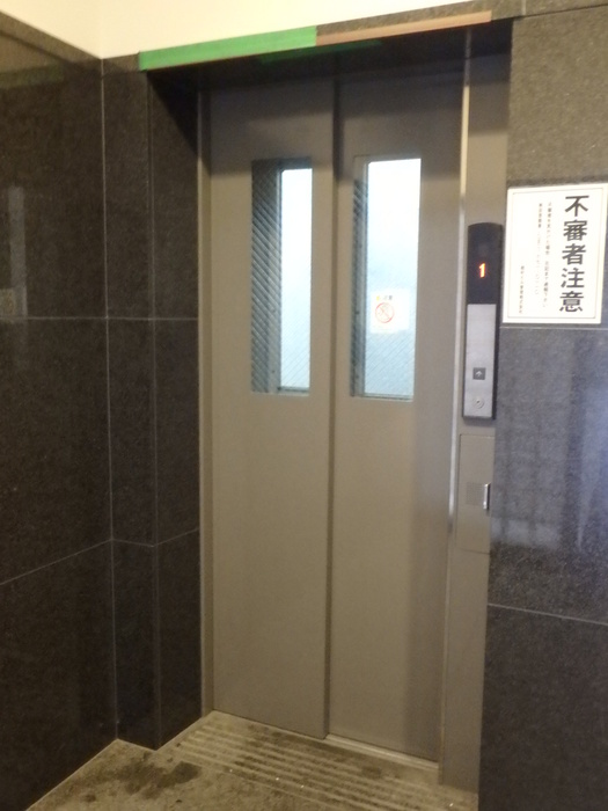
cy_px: 406
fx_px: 726
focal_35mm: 31
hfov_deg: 45.4
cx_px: 304
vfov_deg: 58.4
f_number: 4.7
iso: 1600
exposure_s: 1/4
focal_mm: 5.6
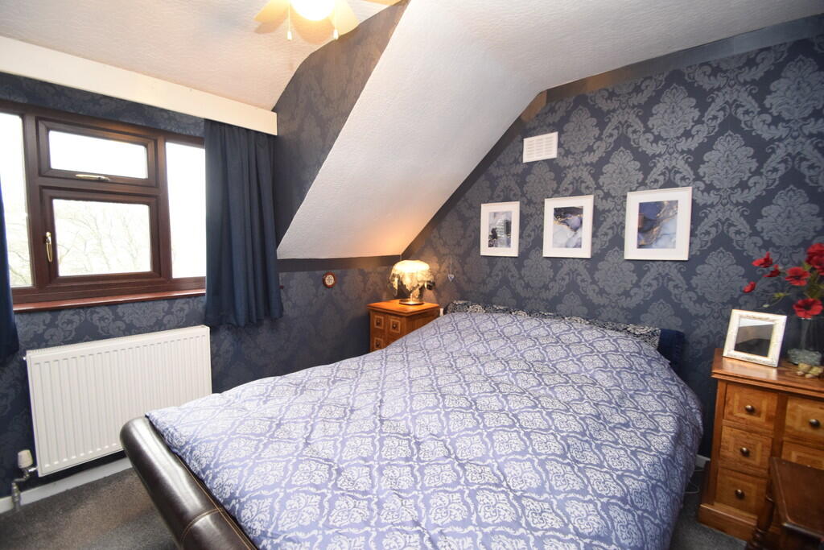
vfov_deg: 77.3
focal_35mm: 15
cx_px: 412
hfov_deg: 100.4
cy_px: 275
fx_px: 343
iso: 2000
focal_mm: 10
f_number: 3.5
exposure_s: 1/60
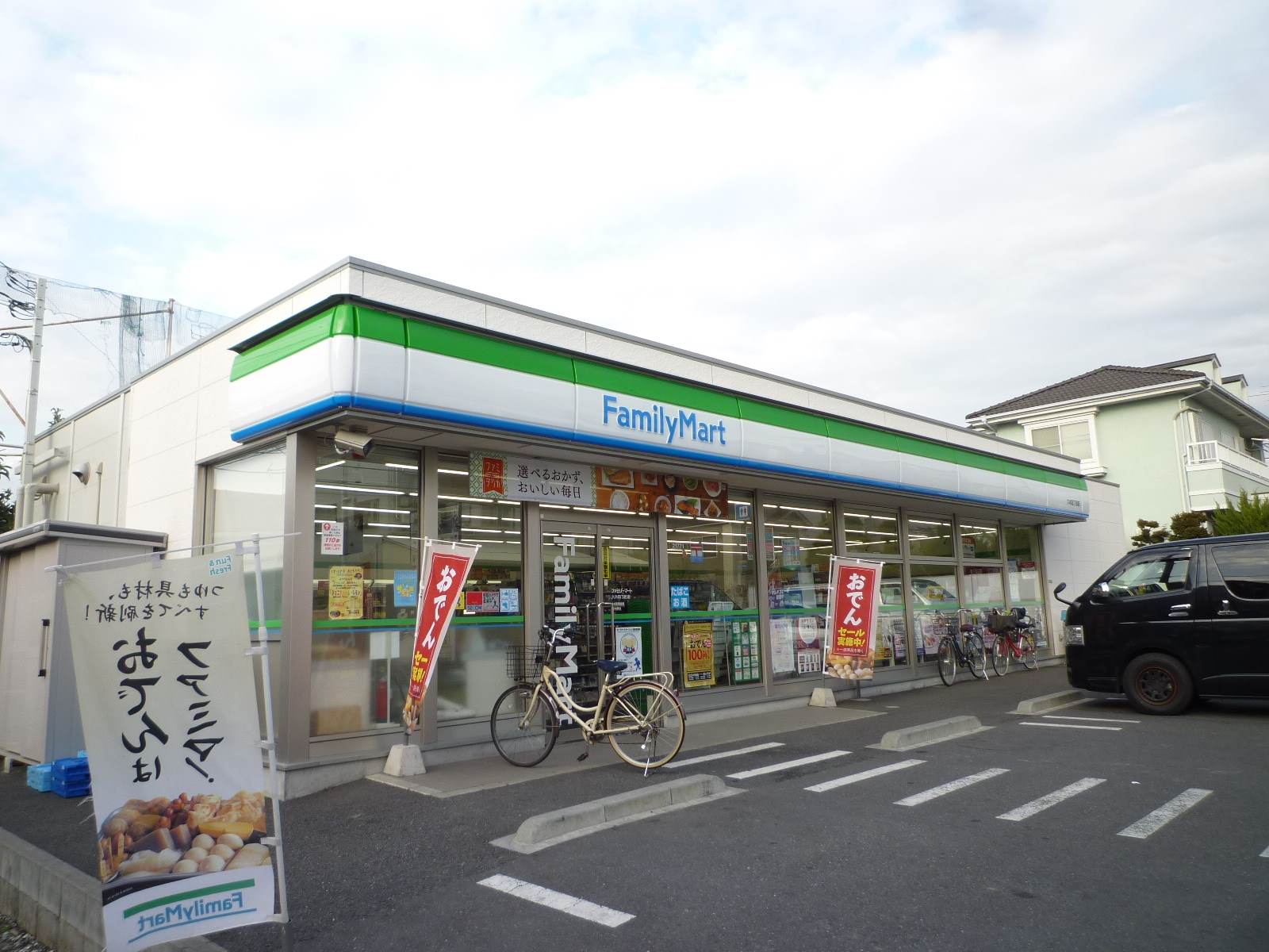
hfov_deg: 69.4
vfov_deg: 54.9
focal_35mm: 25
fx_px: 916
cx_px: 634
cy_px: 476
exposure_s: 1/250
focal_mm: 4.4
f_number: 2.8
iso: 80
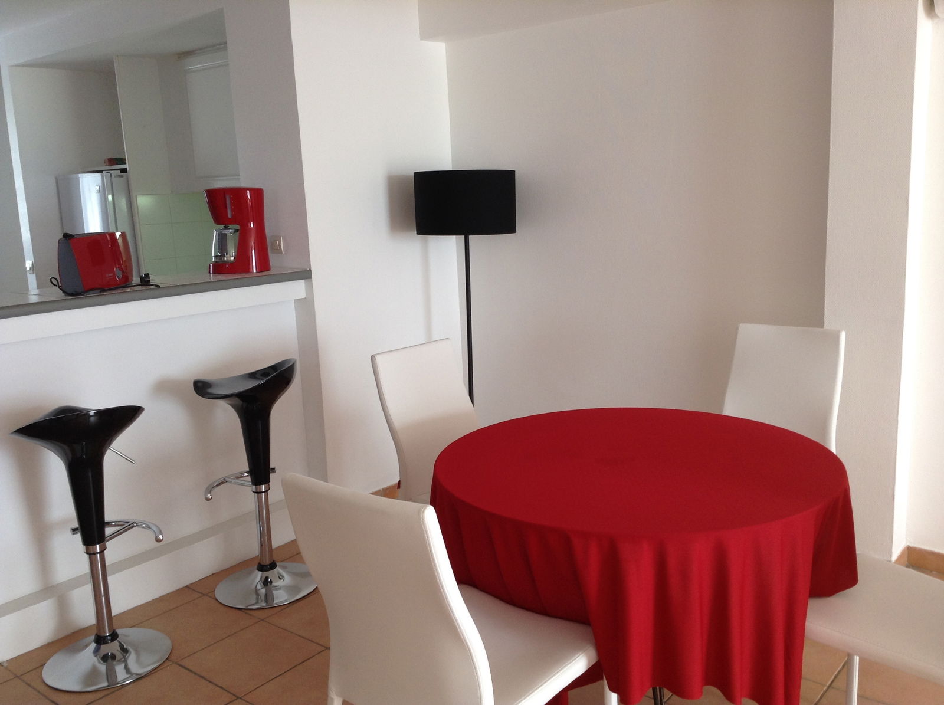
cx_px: 472
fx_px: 899
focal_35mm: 33
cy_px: 352
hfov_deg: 55.4
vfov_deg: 42.8
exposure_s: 1/24
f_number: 2.4
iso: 25
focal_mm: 3.3
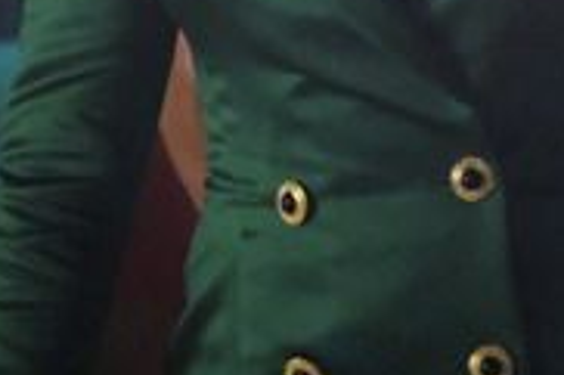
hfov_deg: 6.6
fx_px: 4899
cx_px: 598
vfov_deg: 4.4
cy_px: -232
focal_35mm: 313
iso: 4000
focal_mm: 48.5
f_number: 2.8
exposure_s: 1/160
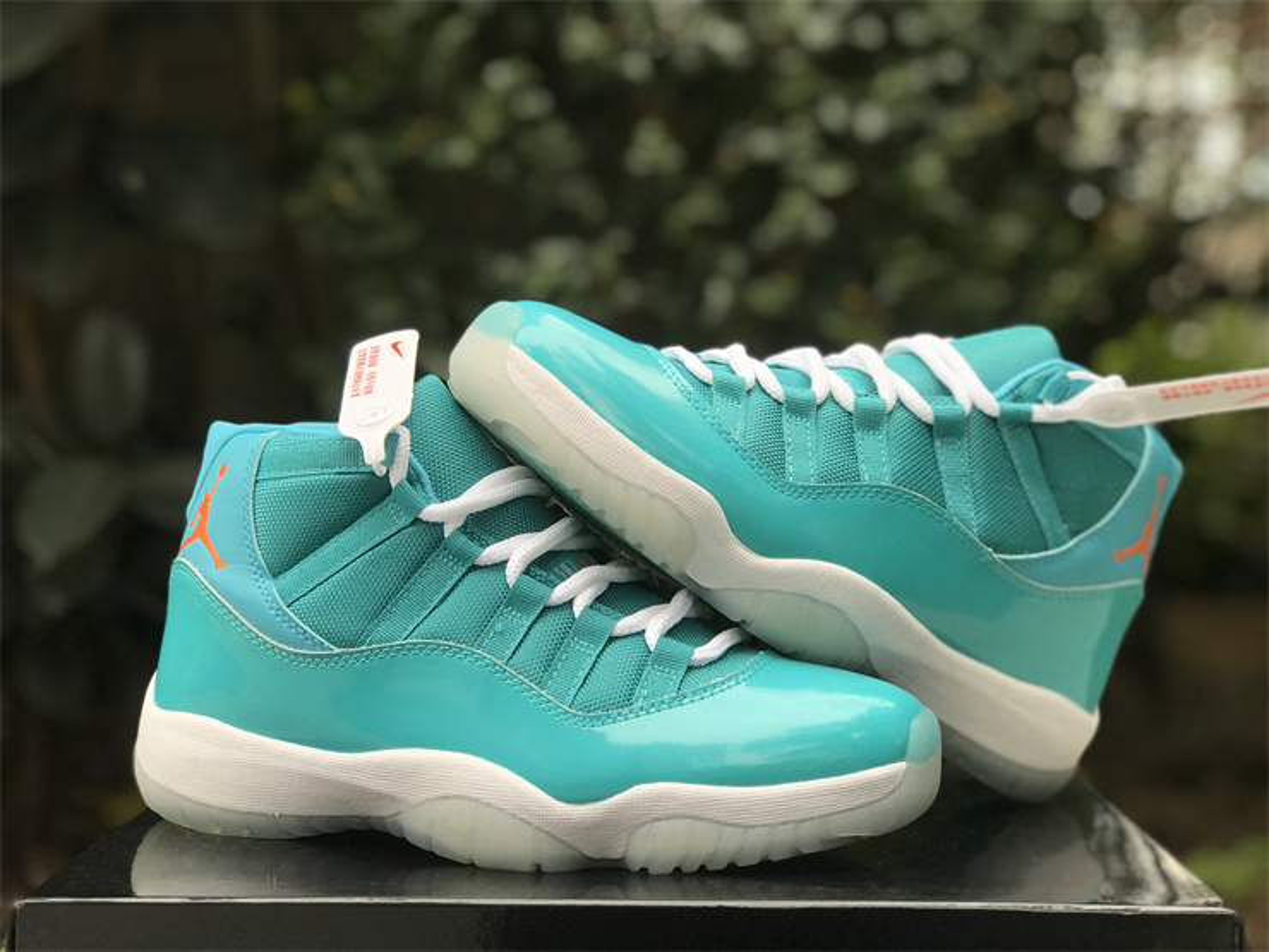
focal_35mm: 57
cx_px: 634
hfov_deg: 33.8
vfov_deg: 25.7
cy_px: 476
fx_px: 2090
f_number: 2.8
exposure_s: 1/100
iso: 32
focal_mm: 6.6
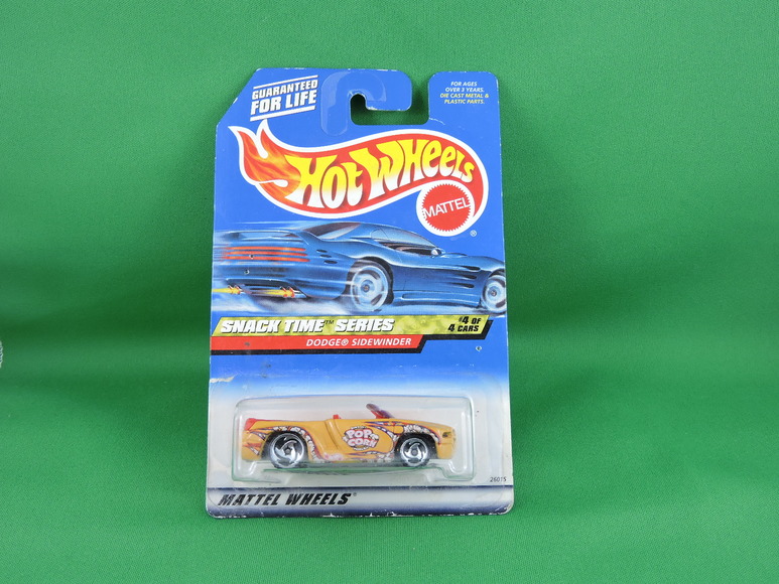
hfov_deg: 60.0
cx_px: 390
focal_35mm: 30
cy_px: 292
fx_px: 675
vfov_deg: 46.8
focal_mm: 5.4
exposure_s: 1/30
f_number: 3.5
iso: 110
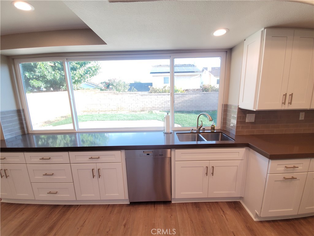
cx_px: 157
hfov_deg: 106.2
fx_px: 118
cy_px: 118
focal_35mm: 13
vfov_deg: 89.9
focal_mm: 1.8
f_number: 2.2
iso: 100
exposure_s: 1/60
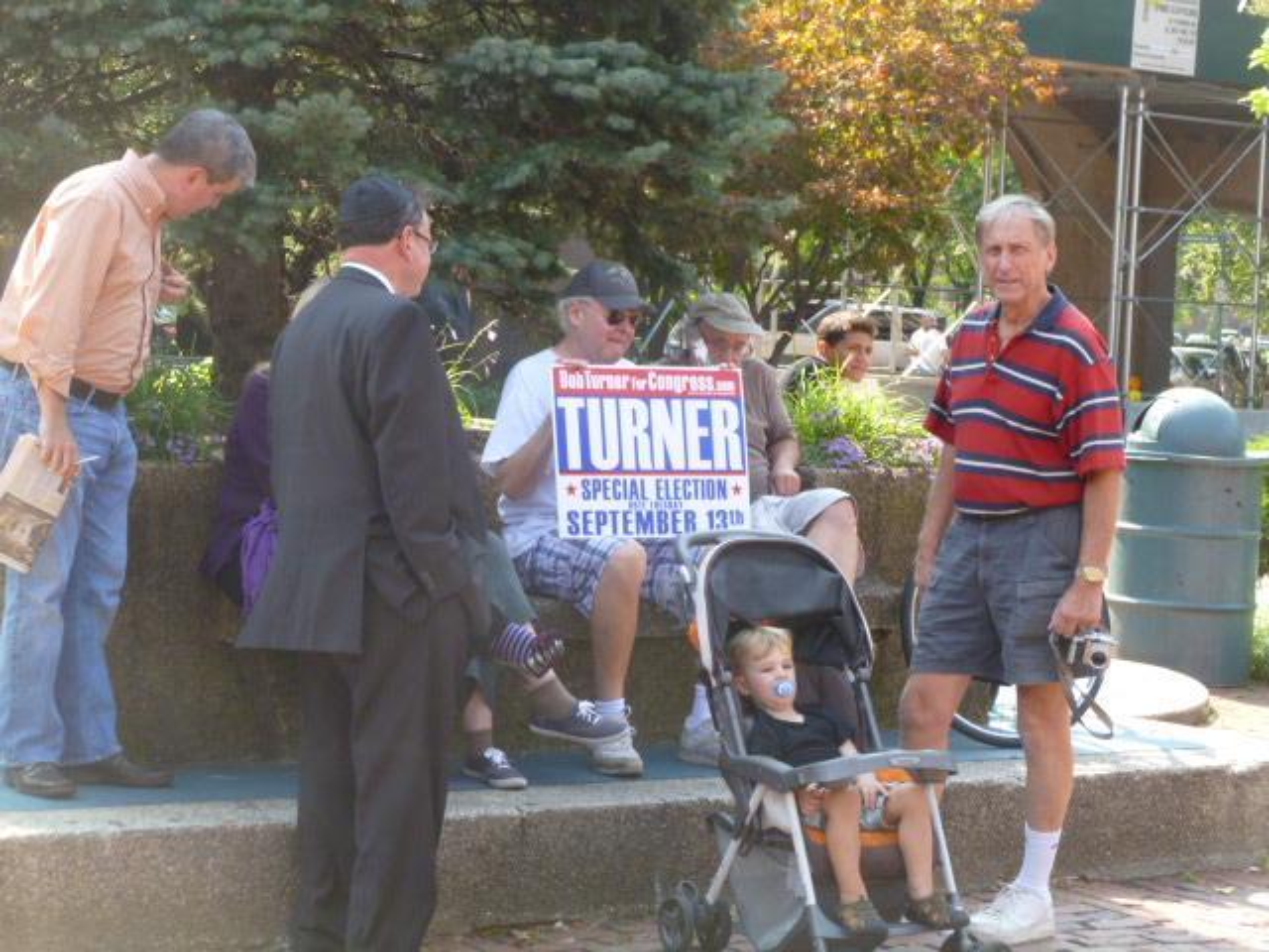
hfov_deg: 21.8
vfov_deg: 16.4
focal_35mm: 90
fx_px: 3299
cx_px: 634
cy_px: 476
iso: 320
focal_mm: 16.1
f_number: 4.6
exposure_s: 1/200
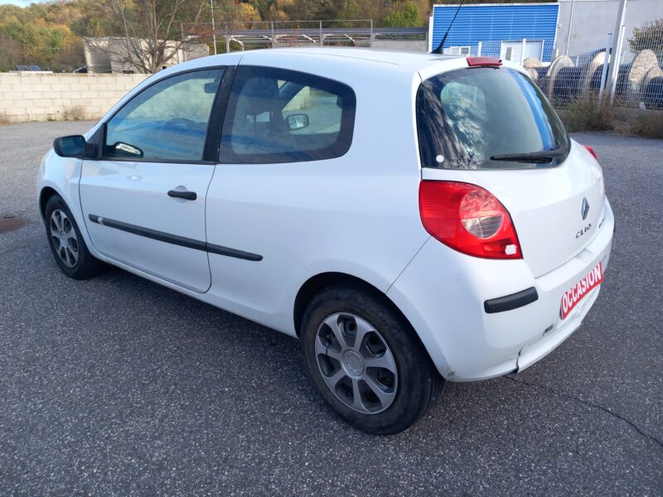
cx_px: 332
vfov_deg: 51.4
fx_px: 517
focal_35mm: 27
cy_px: 248
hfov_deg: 65.3
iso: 20
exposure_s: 1/142
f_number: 1.8
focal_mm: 4
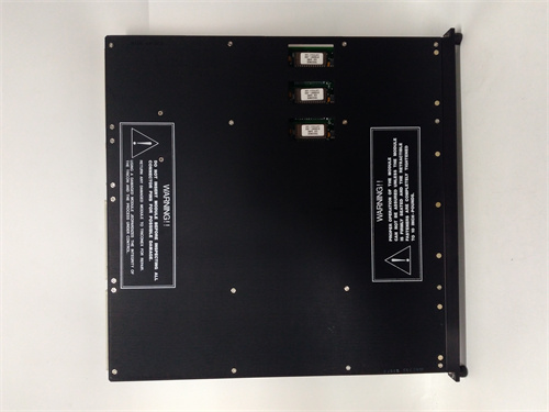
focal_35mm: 27
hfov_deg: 65.3
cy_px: 206
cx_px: 274
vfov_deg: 51.4
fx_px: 428
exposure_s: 1/33
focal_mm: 3.79
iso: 294
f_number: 2
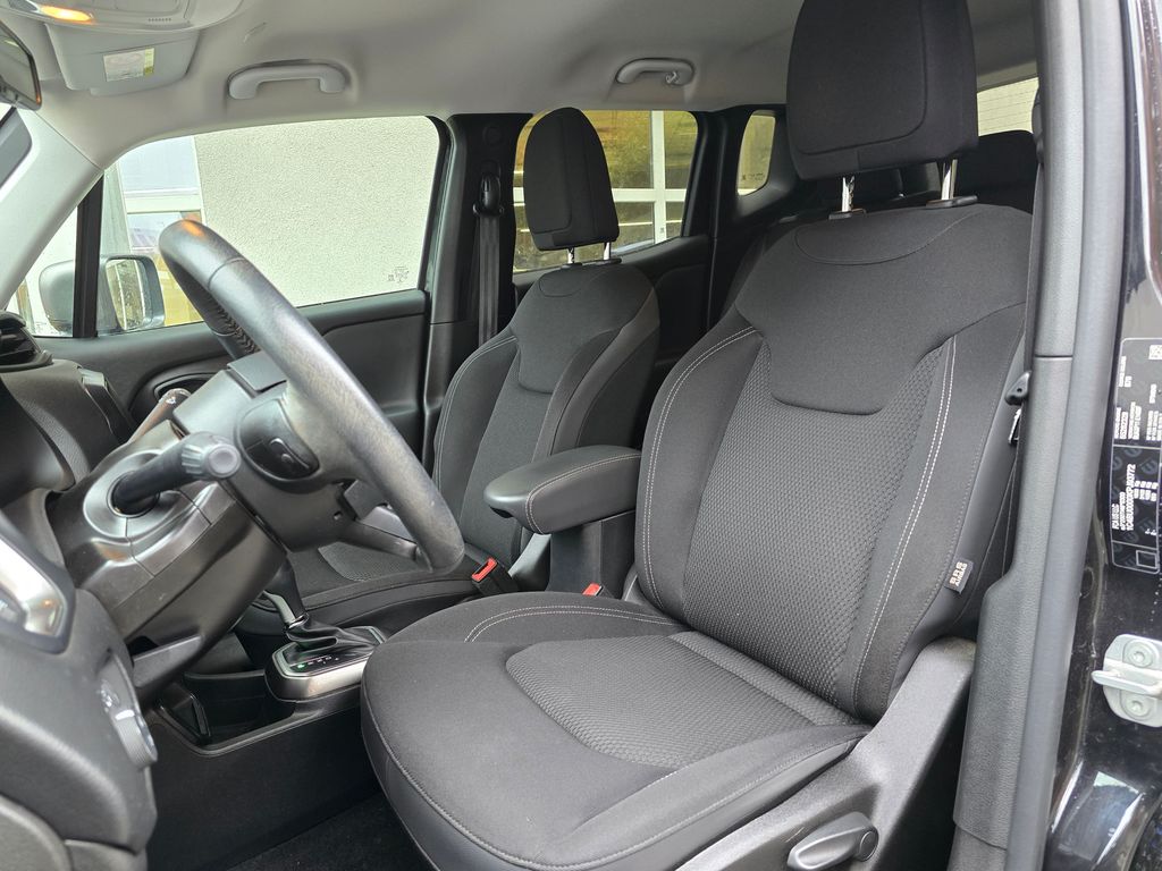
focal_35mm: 23
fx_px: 772
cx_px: 581
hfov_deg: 73.9
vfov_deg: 58.9
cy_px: 436
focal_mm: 6.3
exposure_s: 1/100
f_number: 1.7
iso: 640
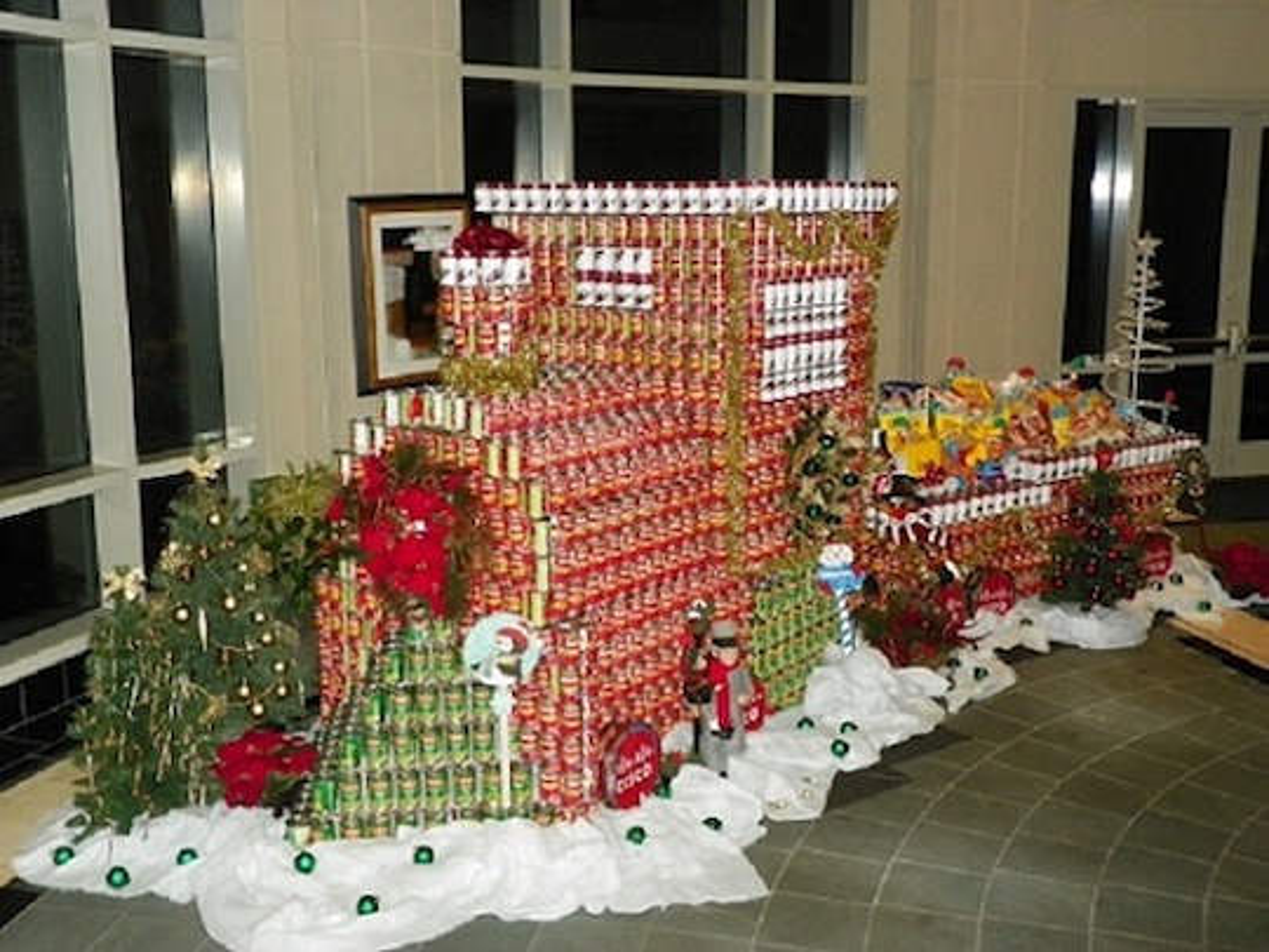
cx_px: 634
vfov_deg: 36.8
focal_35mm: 39
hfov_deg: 47.9
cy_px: 476
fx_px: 1430
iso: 250
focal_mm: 6.9
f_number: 3.2
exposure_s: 1/160
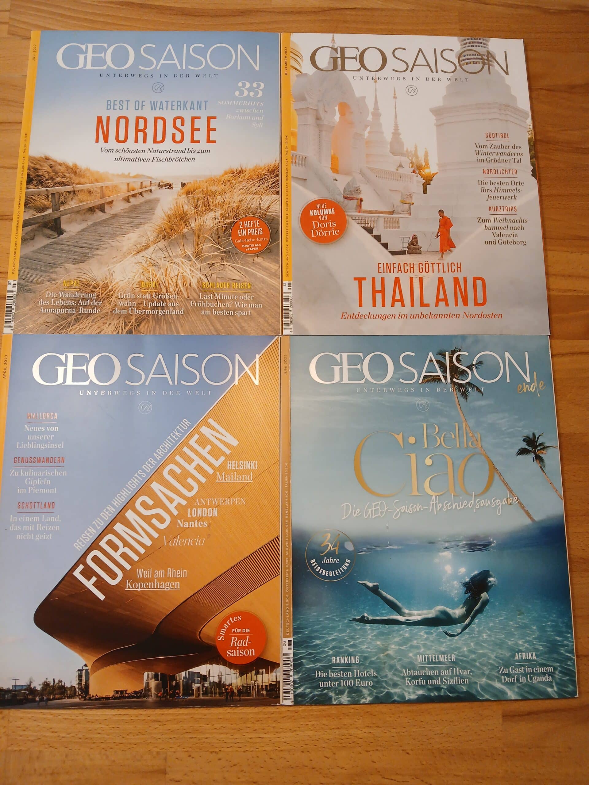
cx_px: 294
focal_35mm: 26
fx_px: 590
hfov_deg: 53.1
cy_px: 392
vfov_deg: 67.3
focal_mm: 3.98
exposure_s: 1/50
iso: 160
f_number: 1.8
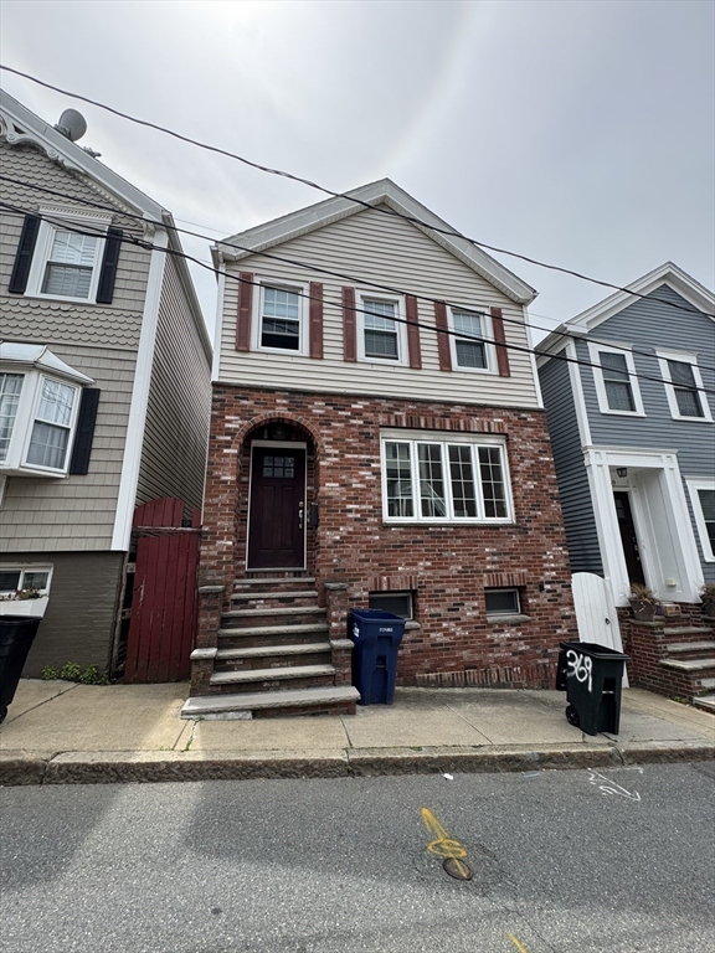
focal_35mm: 14
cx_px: 358
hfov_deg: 85.7
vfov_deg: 102.1
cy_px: 476
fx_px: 386
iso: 40
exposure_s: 1/796
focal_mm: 2.22
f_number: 2.2
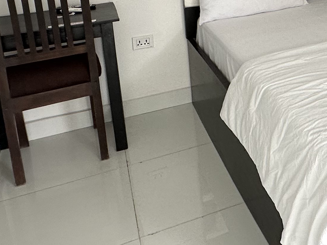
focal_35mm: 51
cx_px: 356
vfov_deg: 26.4
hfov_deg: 33.0
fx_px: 482
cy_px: -21
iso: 125
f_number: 2.2
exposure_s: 1/99
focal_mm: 2.22
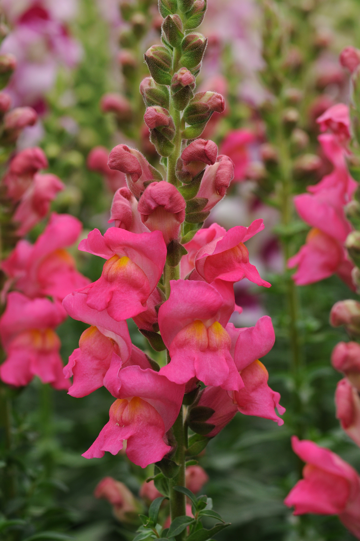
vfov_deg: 13.1
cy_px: 270
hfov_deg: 8.7
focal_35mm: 158
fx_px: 2368
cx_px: 180
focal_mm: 105
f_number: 8
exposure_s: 1/100
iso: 200
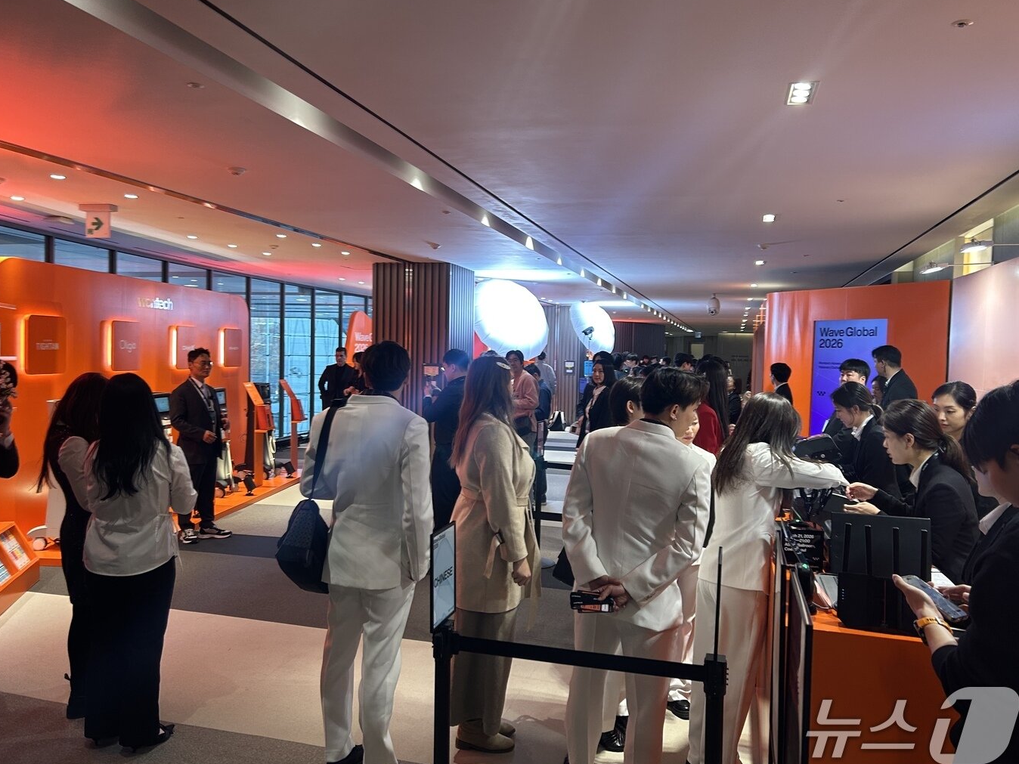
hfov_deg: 65.3
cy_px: 385
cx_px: 508
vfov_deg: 51.4
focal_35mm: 27
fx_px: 795
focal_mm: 5.7
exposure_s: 1/120
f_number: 1.5
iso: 125
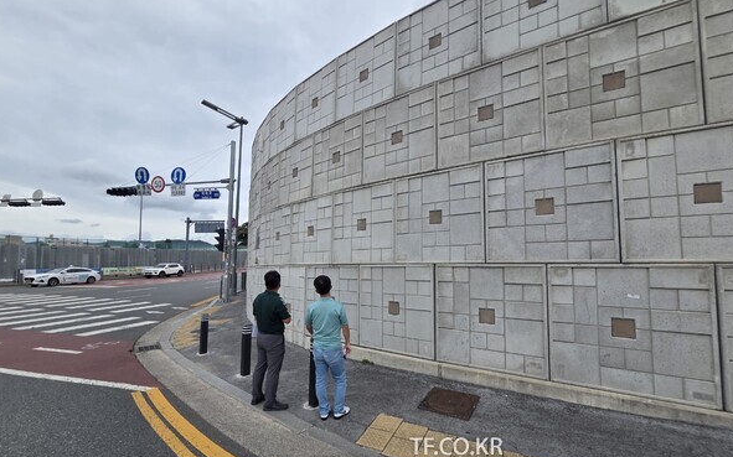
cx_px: 366
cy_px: 253
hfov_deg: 105.3
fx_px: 280
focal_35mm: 14
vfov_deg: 78.3
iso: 50
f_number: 2.2
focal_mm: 2.2
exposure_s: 1/2558
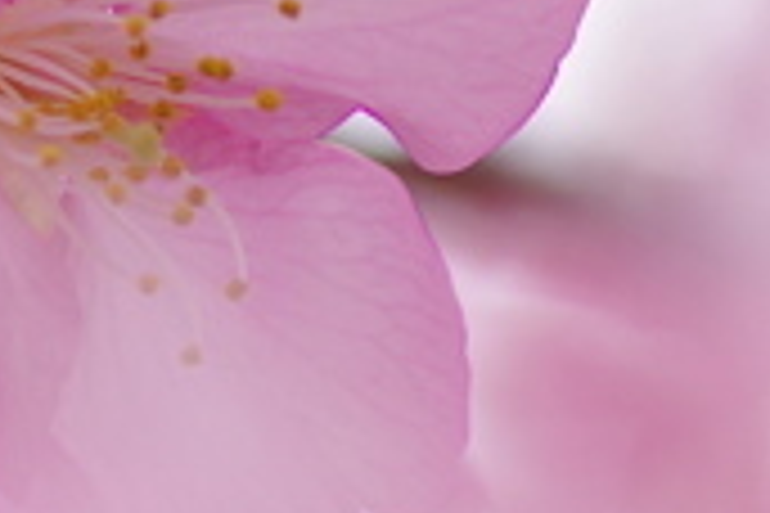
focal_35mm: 897
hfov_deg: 2.3
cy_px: 194
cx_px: 518
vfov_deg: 1.5
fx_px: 19184
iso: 125
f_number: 4.5
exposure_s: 1/320
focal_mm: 100
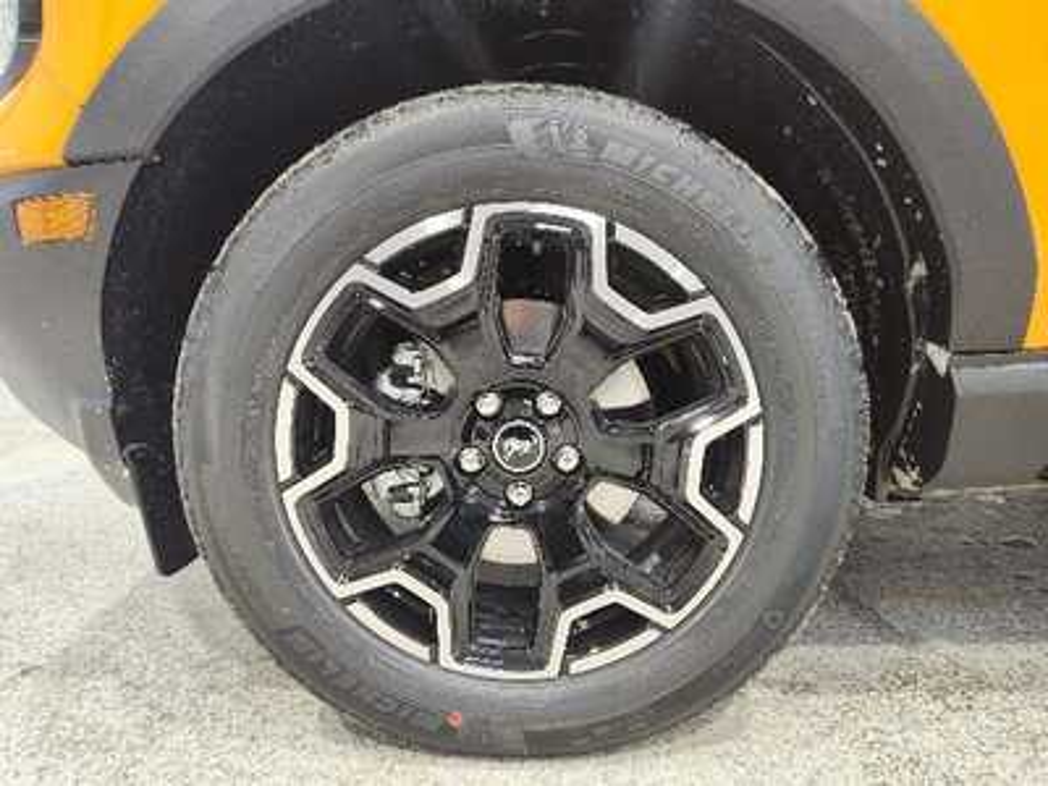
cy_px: 393
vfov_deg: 58.9
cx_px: 524
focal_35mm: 23
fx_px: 696
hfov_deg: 73.9
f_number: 1.8
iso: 272
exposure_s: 1/120
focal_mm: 5.56
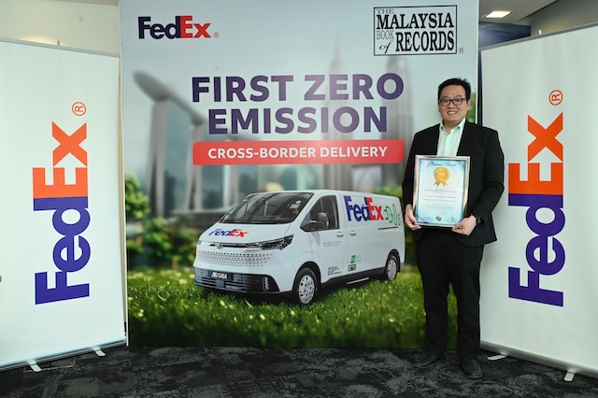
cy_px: 199
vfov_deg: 39.9
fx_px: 548
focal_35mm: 33
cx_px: 299
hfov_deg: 57.2
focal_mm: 33
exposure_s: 1/160
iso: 6400
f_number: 10
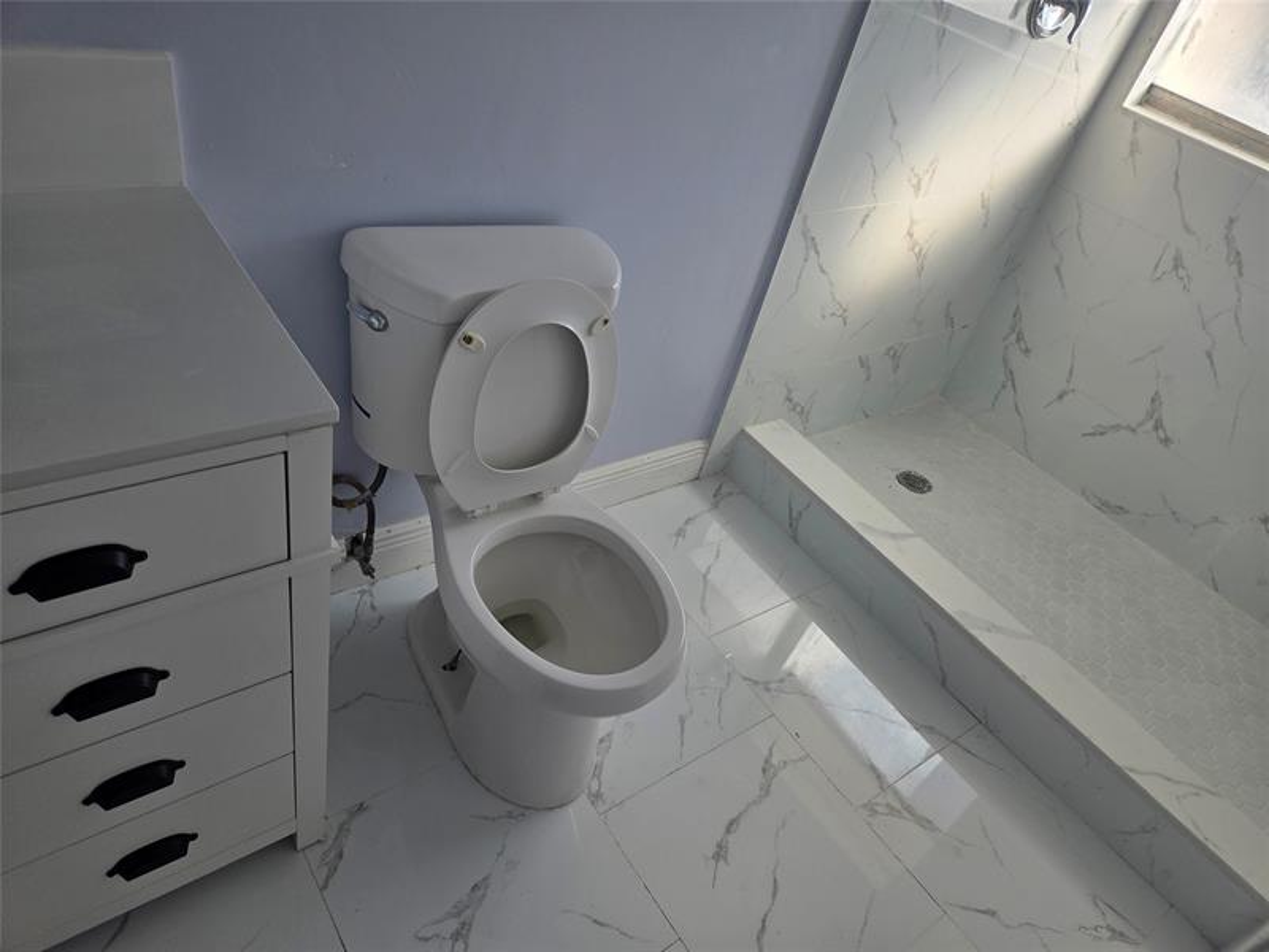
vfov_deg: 58.9
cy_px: 476
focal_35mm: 23
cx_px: 634
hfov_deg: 73.9
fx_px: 843
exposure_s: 1/1199
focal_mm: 5.4
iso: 80
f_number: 1.8
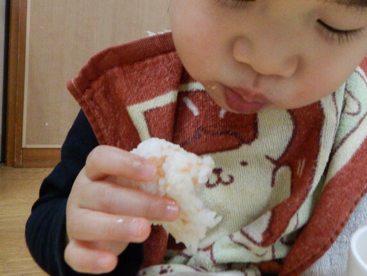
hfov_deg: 44.2
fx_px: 446
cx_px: 239
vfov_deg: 34.1
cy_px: 98
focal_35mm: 42
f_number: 2.8
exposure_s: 1/30
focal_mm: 4.3
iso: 180
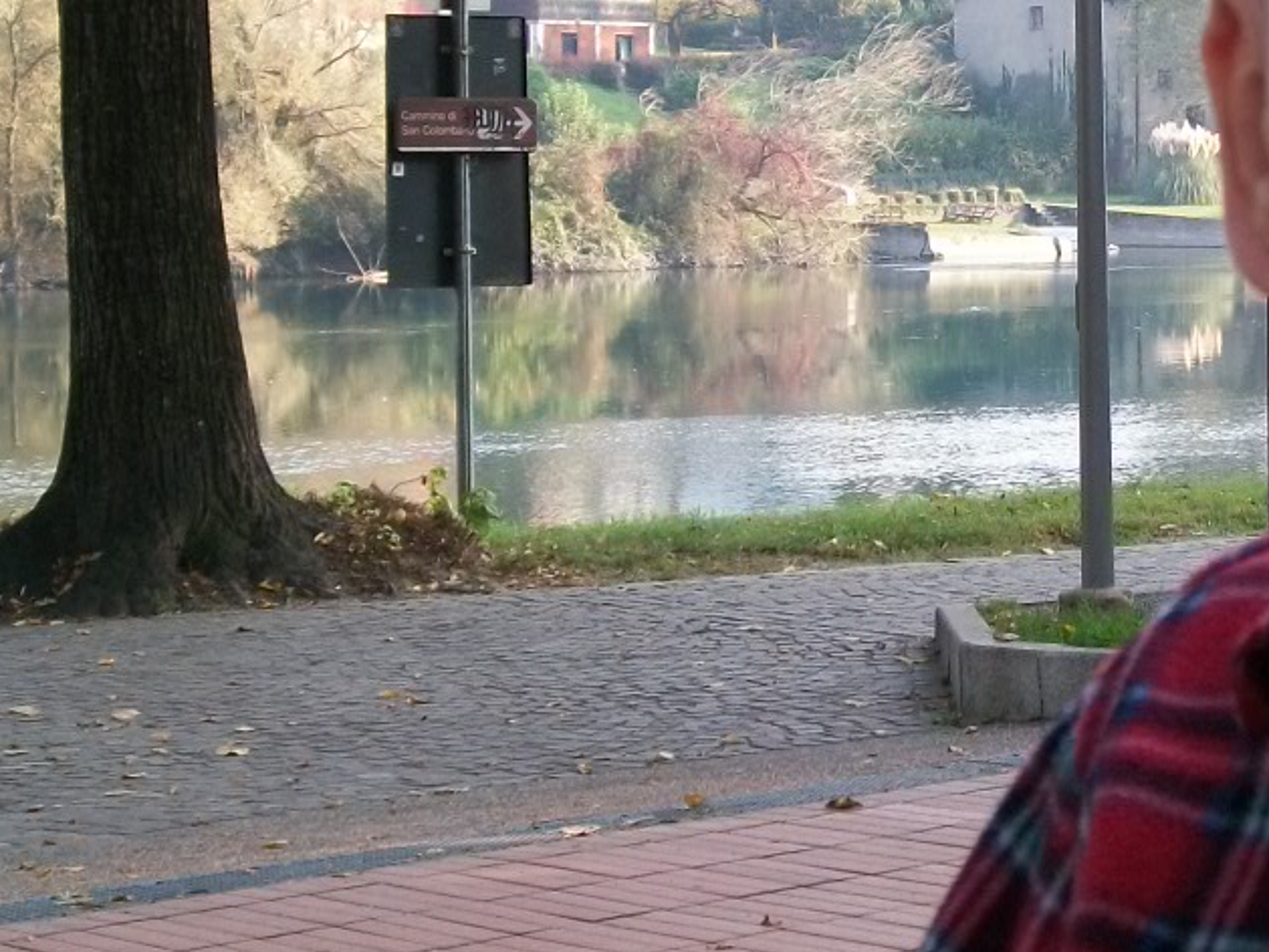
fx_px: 4180
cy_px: 290
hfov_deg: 17.1
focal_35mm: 114
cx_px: 1029
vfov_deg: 13.0
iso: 80
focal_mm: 9.4
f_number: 3.4
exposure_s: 1/125
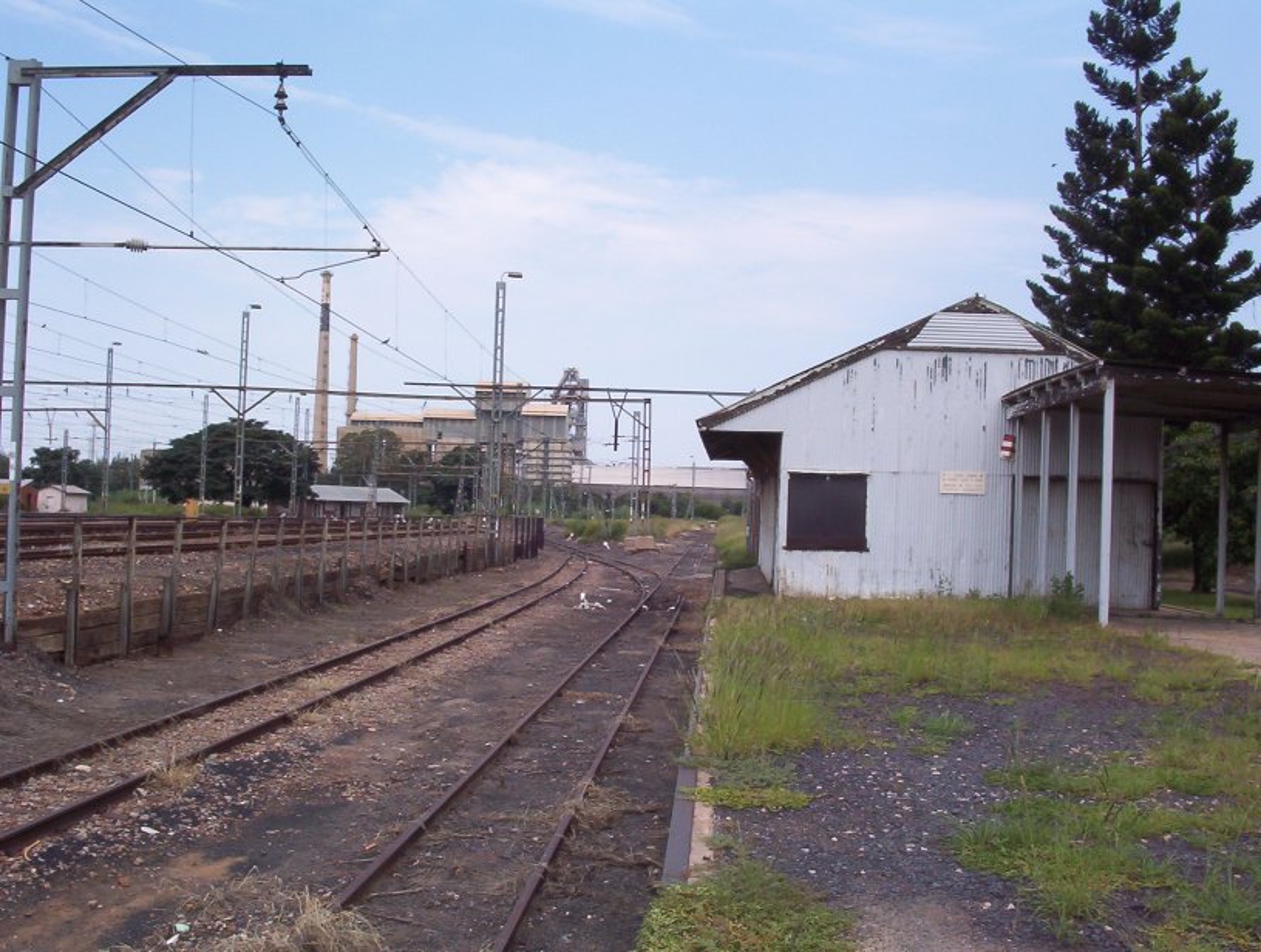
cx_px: 630
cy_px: 476
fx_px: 1424
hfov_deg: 47.8
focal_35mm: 39
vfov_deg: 37.0
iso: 100
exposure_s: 1/182
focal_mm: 6
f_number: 8
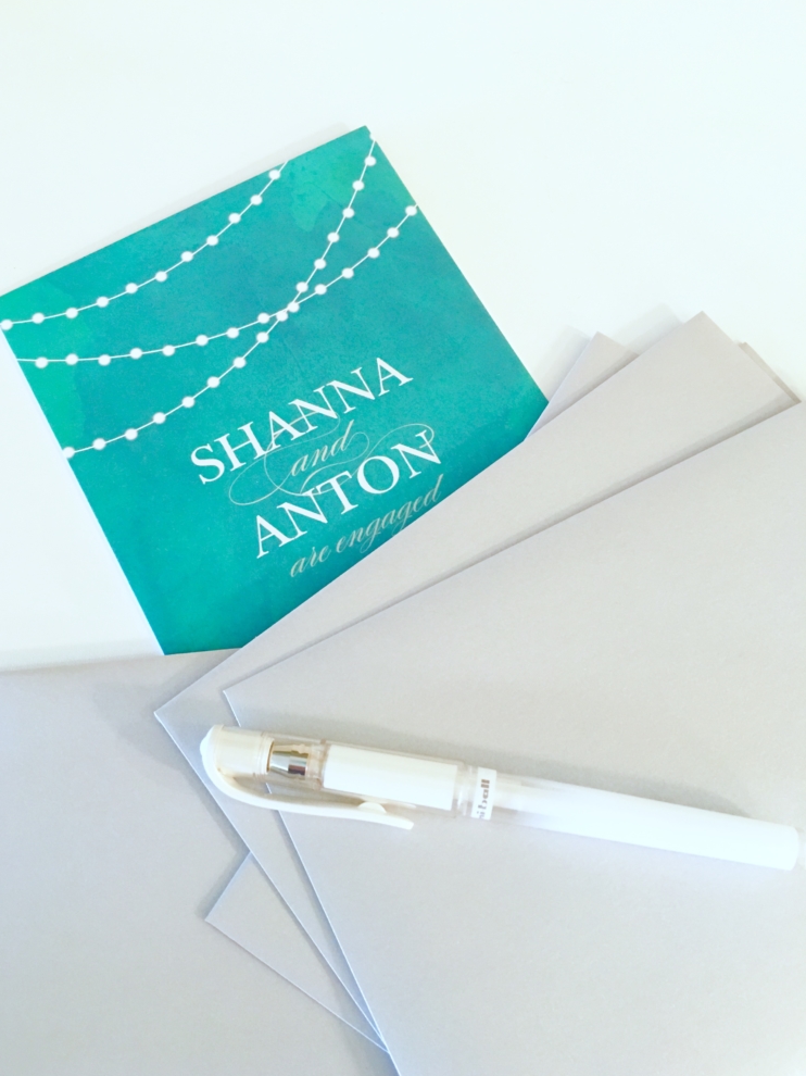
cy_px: 553
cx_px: 393
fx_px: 932
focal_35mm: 30
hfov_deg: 46.8
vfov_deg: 60.0
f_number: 2.2
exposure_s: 1/8
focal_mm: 4.15
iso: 100
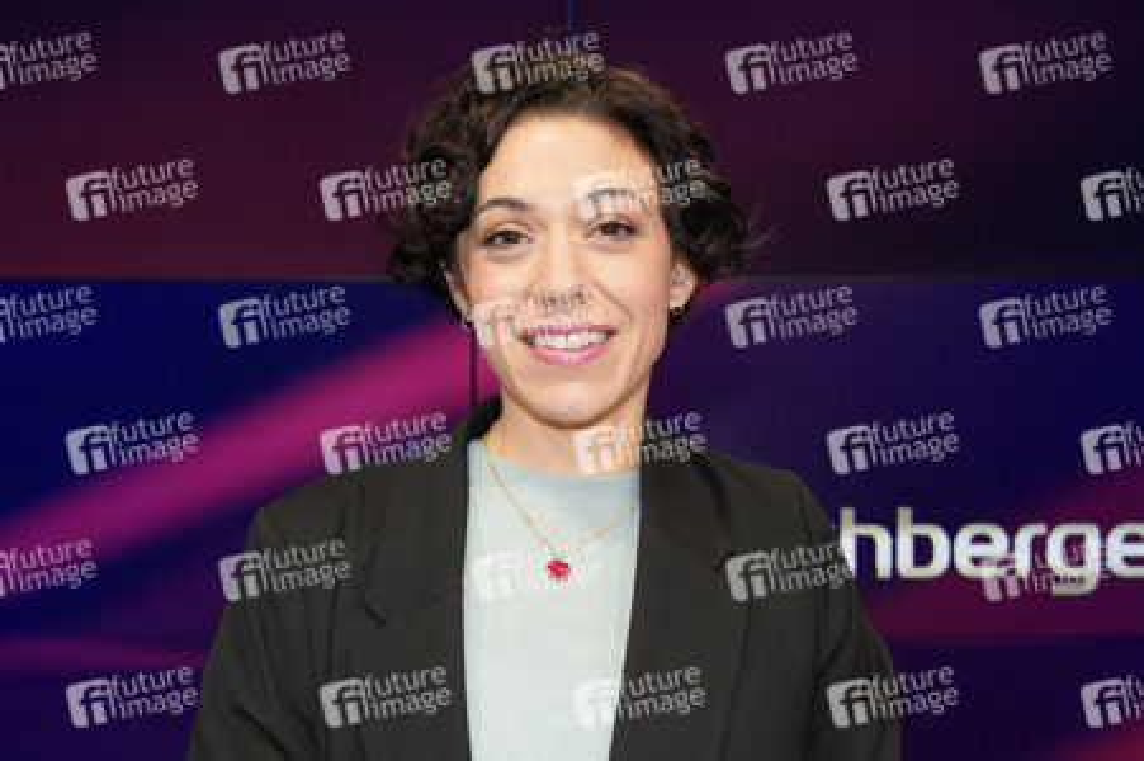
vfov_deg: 37.8
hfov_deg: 54.5
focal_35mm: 35
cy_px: 380
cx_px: 572
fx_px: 1111
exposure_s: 1/125
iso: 2000
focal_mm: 35
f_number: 5.6
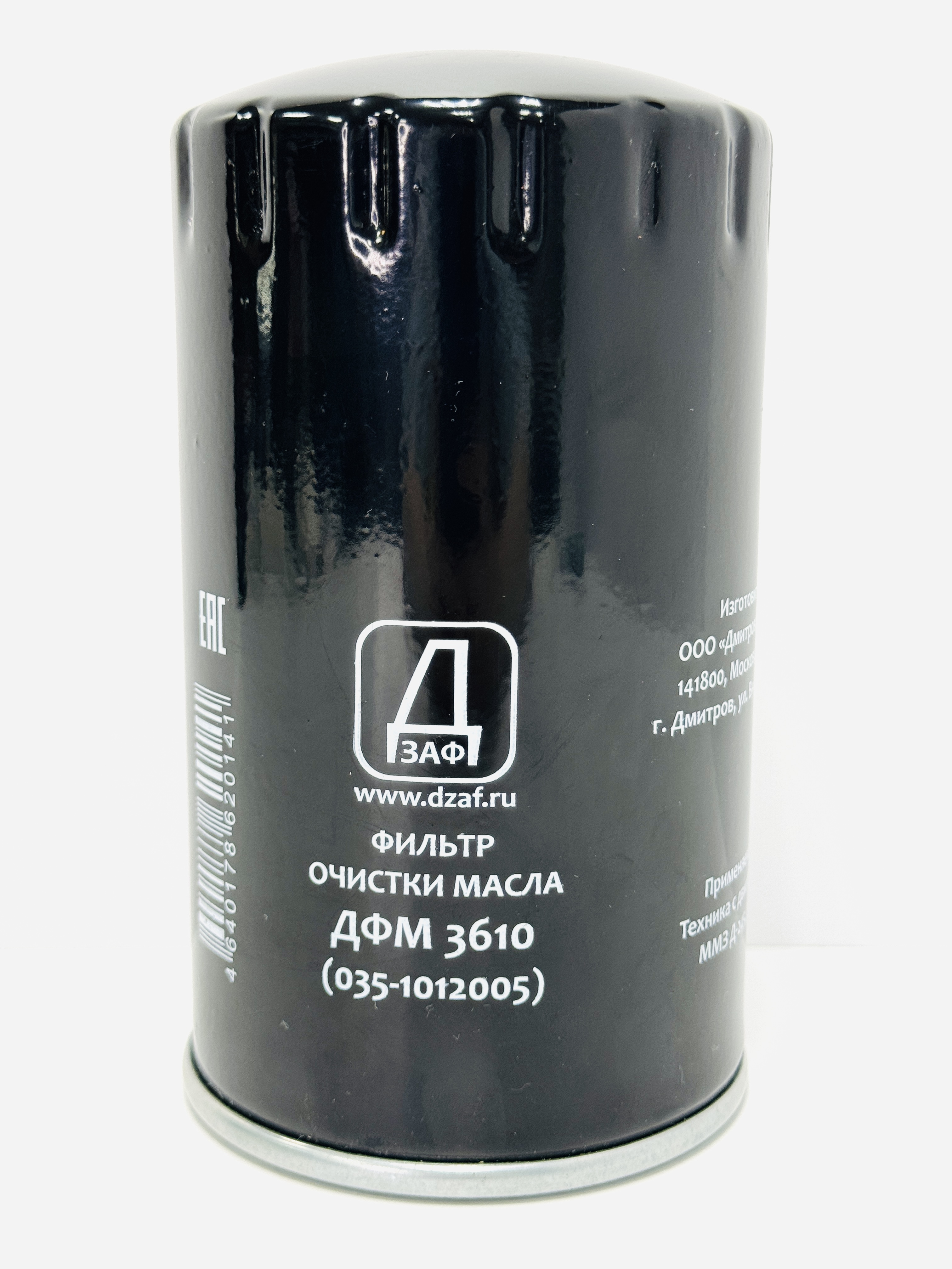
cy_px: 634
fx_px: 1760
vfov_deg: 39.7
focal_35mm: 48
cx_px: 476
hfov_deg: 30.3
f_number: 1.78
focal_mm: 6.76
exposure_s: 1/50
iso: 80
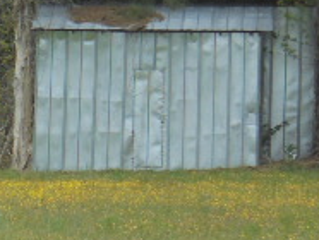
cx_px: -160
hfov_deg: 4.7
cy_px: 223
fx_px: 3866
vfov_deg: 3.6
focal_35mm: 419
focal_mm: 21.8
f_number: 5.6
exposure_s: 1/320
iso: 100
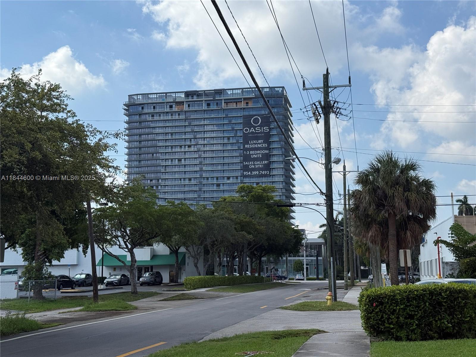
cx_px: 238
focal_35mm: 48
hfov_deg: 39.7
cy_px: 178
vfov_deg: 30.3
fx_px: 660
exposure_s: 1/6024
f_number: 1.78
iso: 64
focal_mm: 6.76
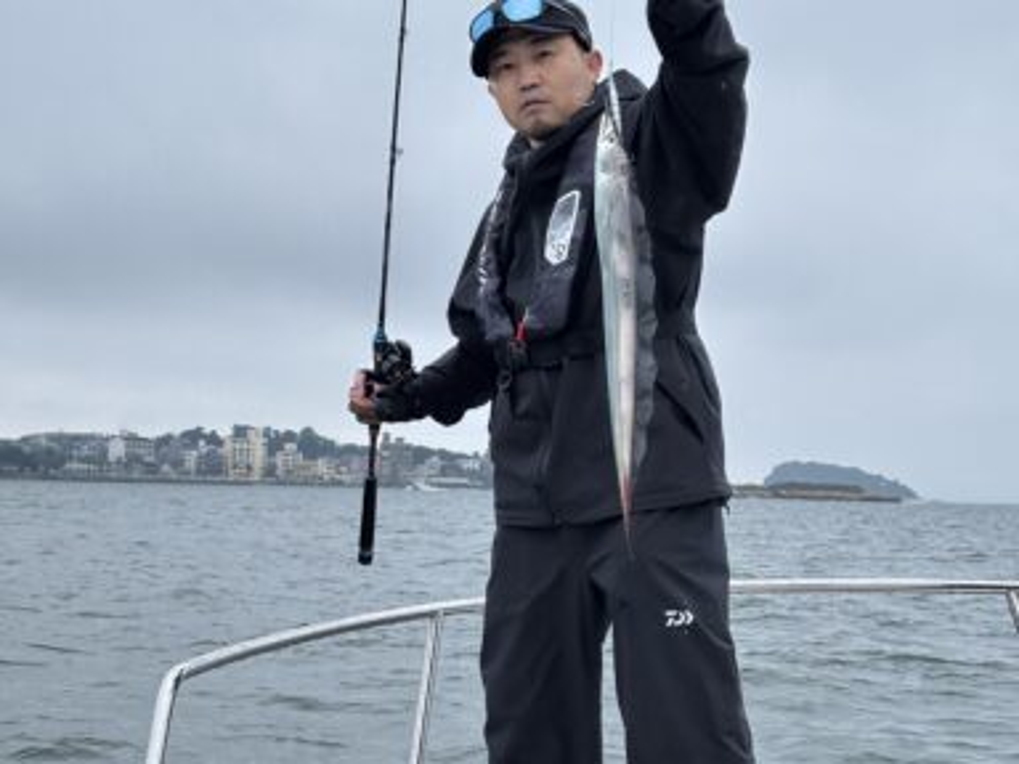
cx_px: 510
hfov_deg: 36.8
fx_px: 1531
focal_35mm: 52
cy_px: 382
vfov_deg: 28.0
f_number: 1.6
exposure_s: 1/799
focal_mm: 5.96
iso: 32
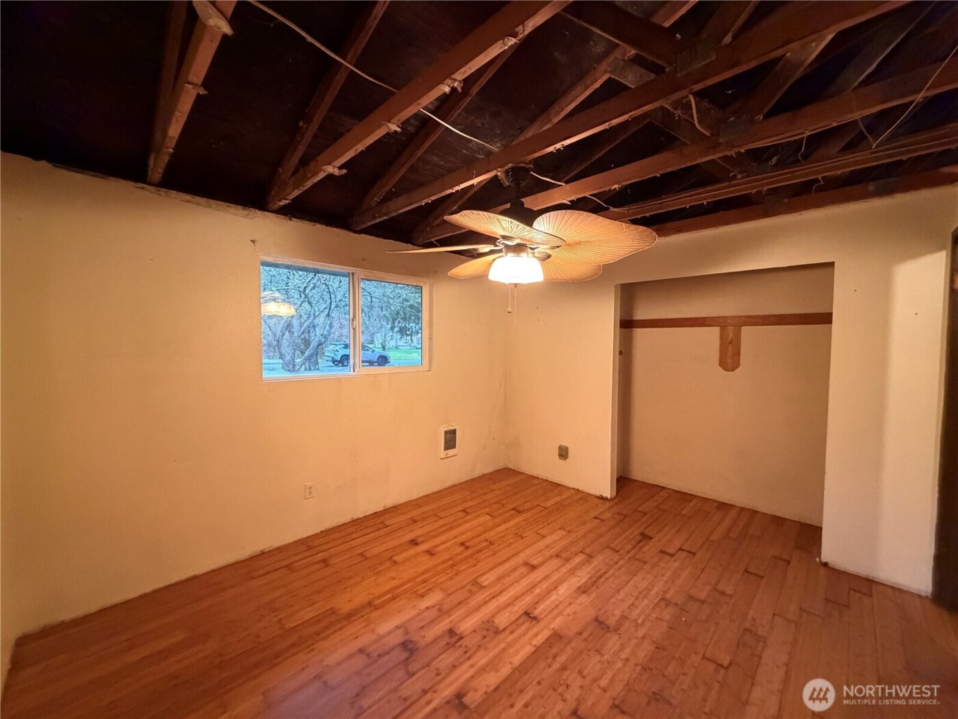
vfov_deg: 85.7
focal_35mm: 14
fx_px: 387
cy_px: 360
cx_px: 479
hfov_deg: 102.1
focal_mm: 2.22
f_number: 2.2
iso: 1000
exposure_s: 1/60
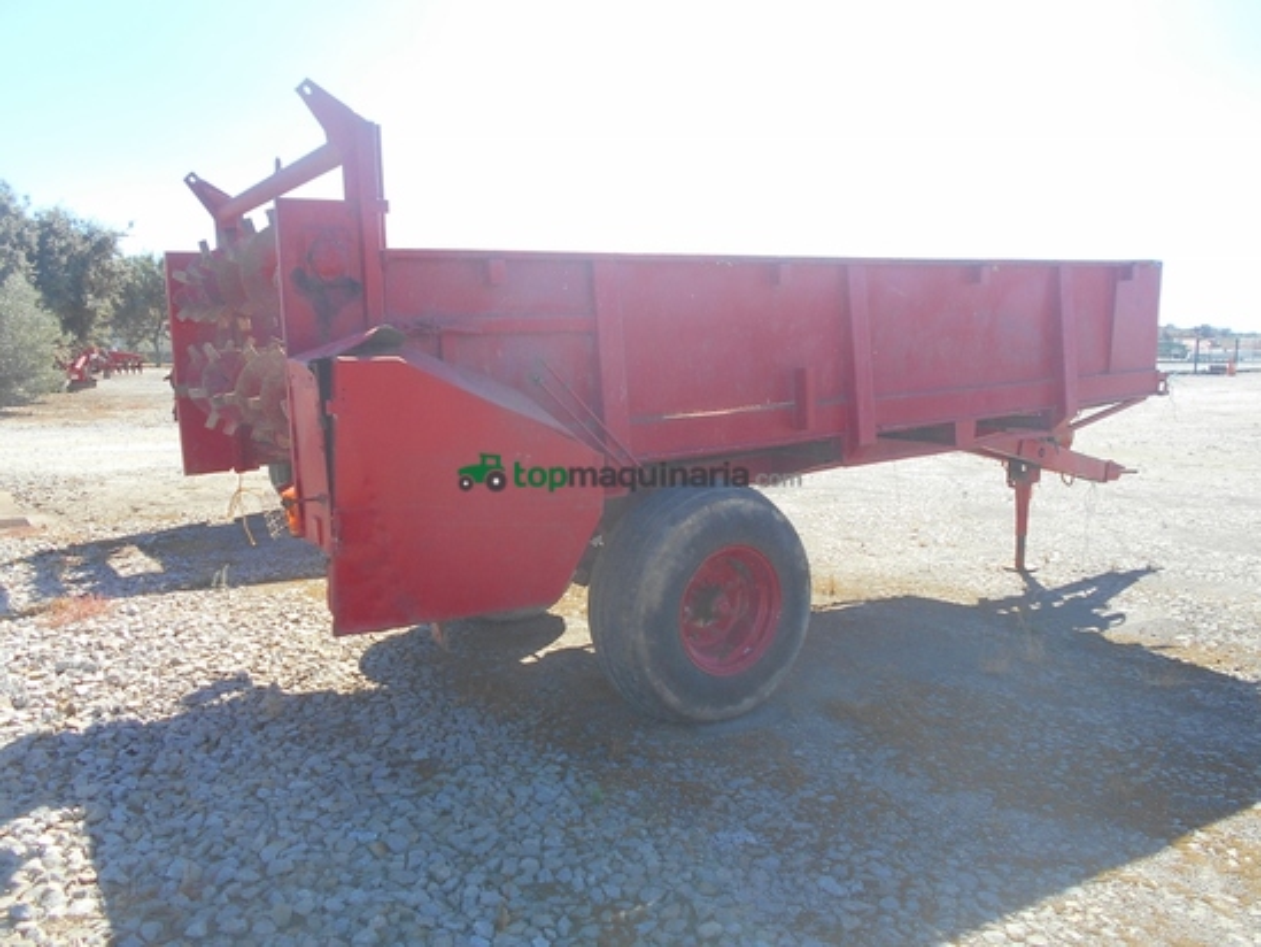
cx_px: 630
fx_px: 947
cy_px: 474
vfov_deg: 53.1
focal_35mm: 26
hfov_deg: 67.3
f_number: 3.2
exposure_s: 1/400
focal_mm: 4.6
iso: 80
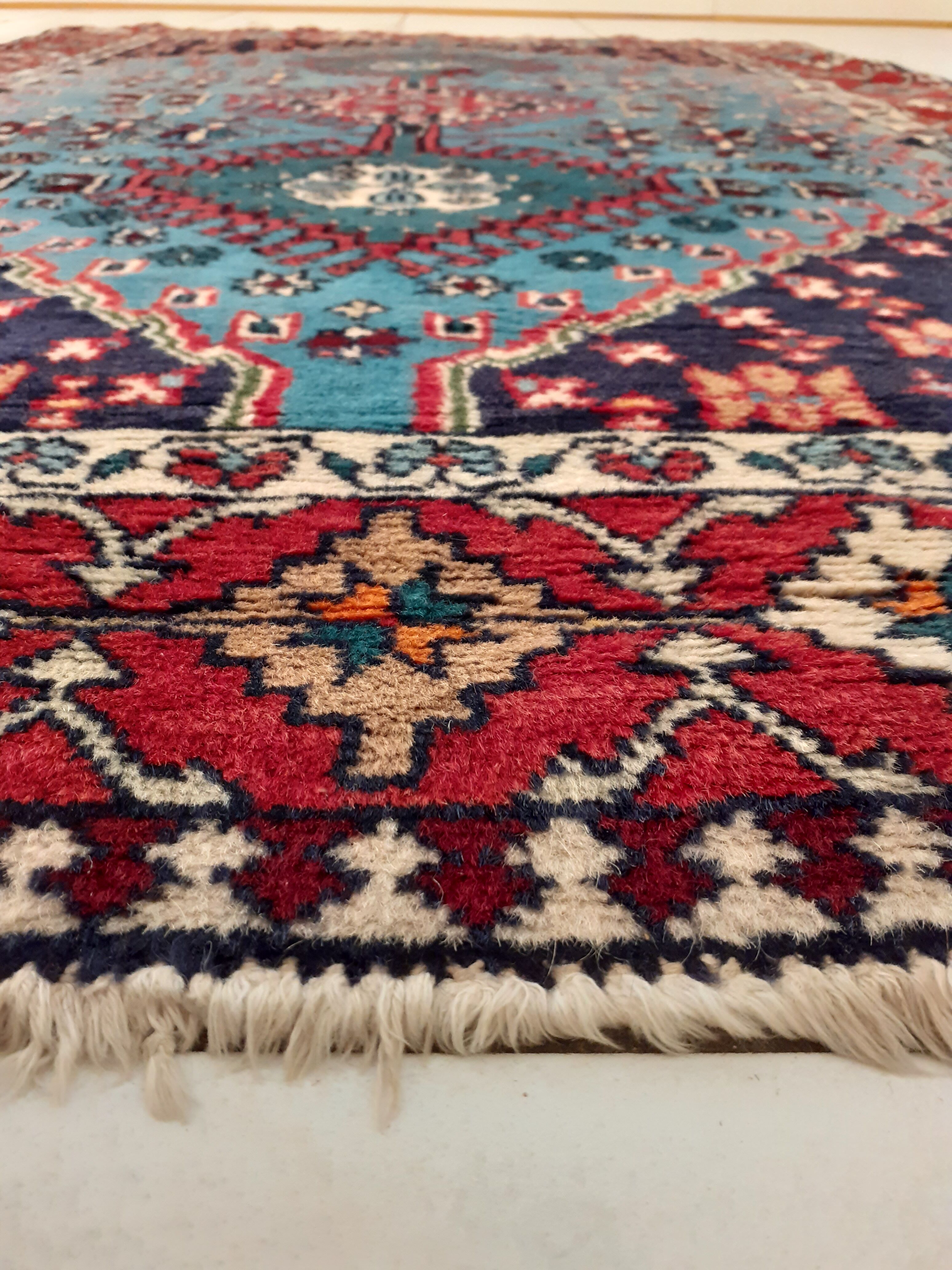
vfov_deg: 65.3
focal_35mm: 27
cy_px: 635
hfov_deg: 51.4
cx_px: 476
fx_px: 990
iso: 200
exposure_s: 1/33
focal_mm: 3.6
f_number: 1.9
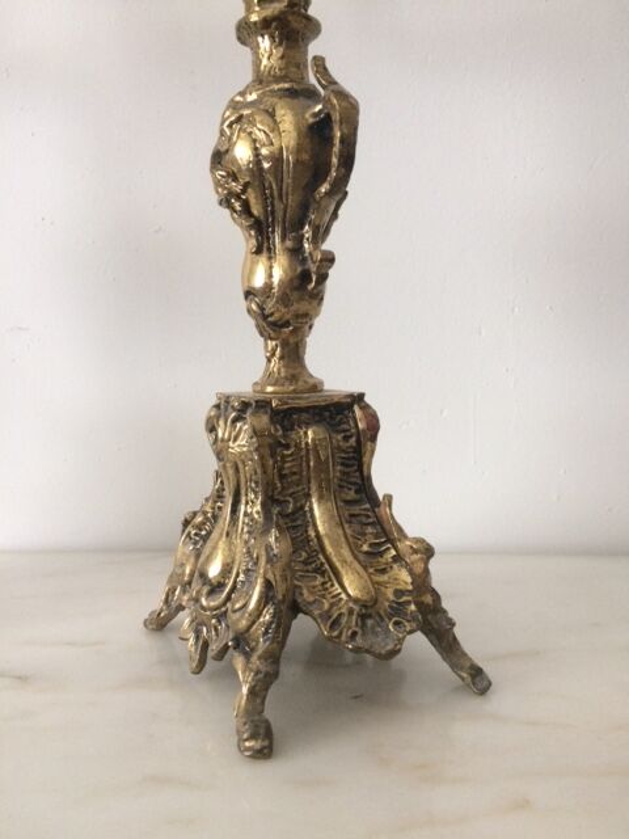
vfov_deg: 61.7
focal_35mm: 29
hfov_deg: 48.2
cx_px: 314
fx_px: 703
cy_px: 420
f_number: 2.2
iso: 200
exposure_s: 1/33
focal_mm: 4.15
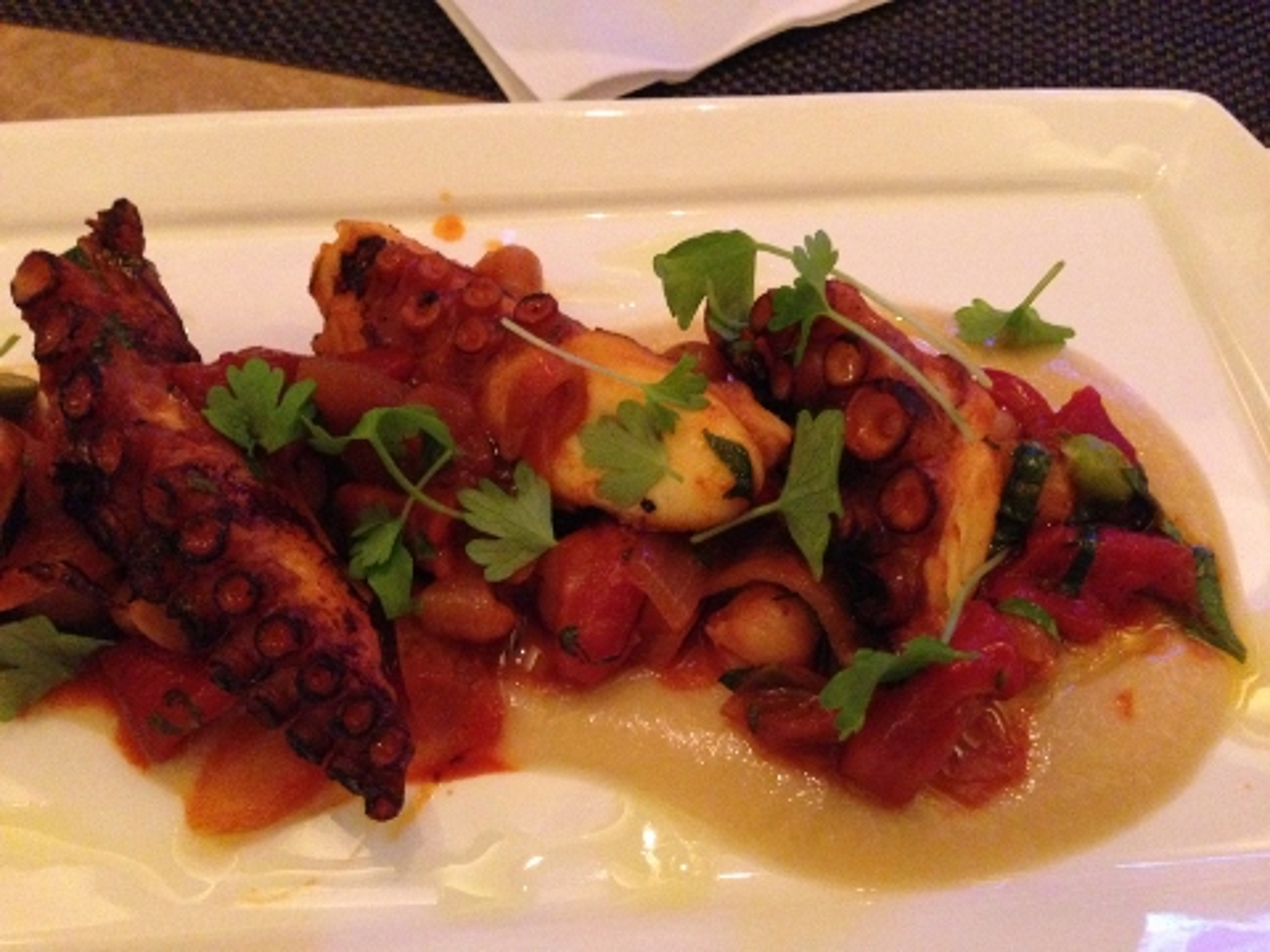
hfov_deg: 55.4
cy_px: 476
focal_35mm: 33
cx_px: 635
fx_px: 1211
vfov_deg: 42.9
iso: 800
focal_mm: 4.12
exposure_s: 1/15
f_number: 2.4
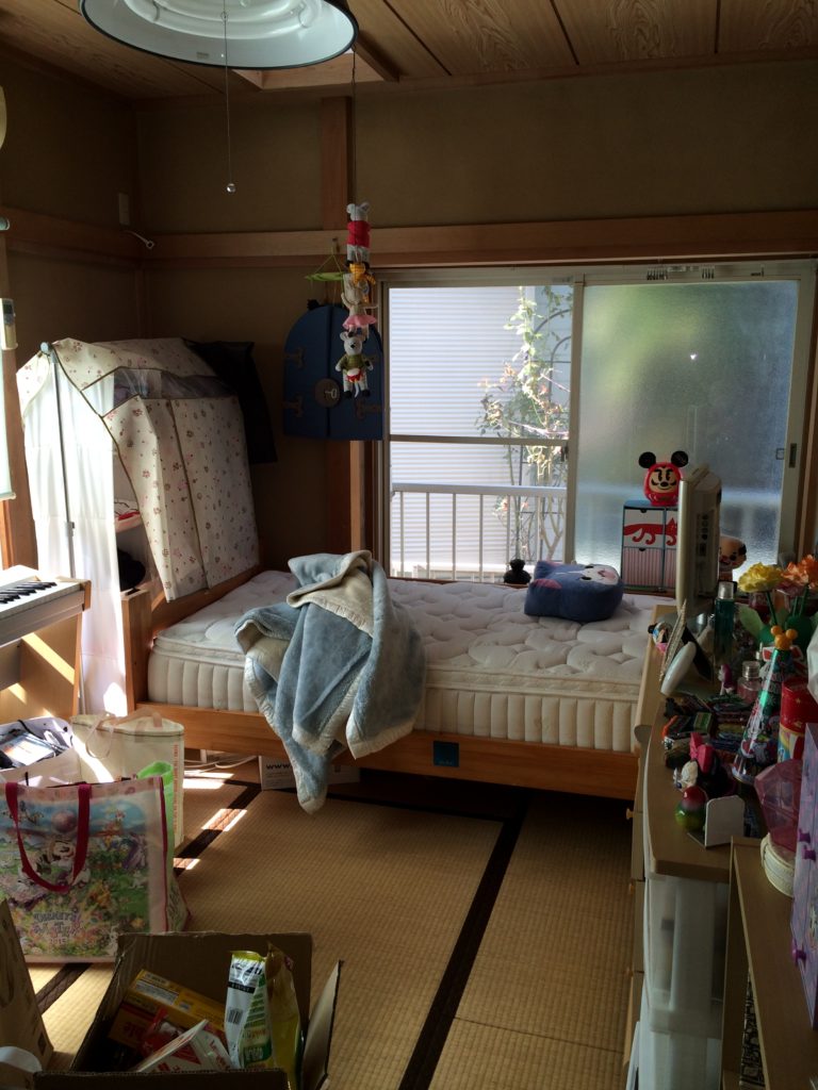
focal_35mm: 29
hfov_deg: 48.2
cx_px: 409
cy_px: 545
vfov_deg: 61.7
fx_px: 914
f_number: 2.2
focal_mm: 4.15
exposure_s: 1/120
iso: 40
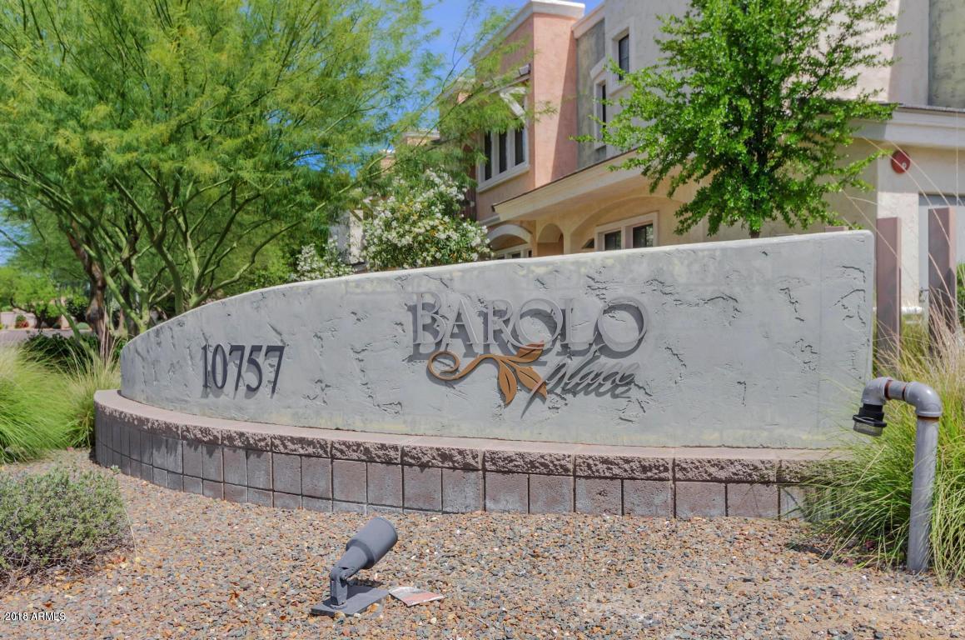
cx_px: 482
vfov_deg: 43.4
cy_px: 320
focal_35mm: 30
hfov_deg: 62.0
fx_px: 803
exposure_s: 1/320
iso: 250
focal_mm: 20
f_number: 9
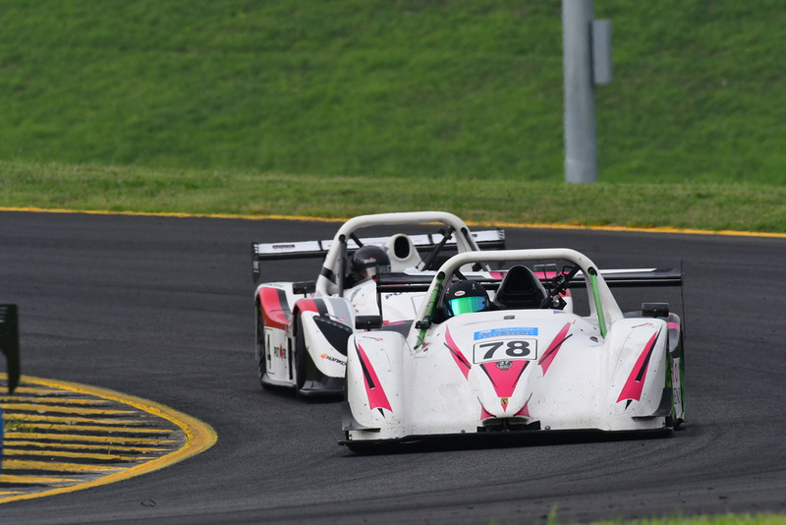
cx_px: 393
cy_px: 262
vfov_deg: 1.8
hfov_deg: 2.7
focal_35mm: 750
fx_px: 16380
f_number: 10
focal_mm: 500
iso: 800
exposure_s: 1/640
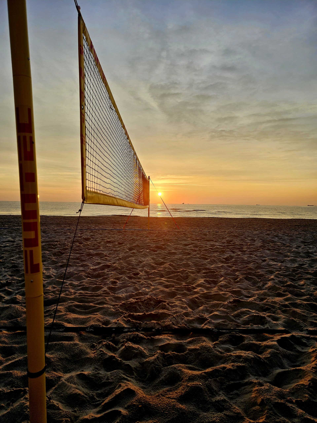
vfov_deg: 73.9
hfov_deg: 58.9
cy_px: 212
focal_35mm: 23
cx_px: 158
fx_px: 281
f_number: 1.7
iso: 10
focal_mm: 6.3
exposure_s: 1/270
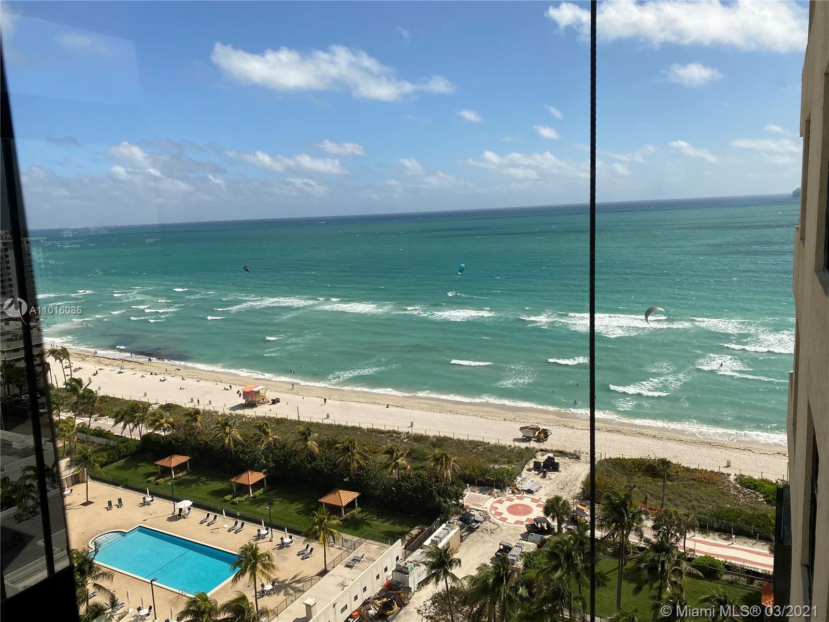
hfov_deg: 67.3
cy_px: 311
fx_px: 623
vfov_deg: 53.1
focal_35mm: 26
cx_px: 414
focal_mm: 4.25
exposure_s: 1/2890
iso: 32
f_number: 1.8
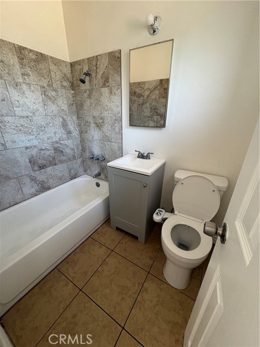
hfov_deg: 85.7
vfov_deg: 102.1
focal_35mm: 14
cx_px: 130
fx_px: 140
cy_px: 174
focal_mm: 2.22
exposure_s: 1/60
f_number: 2.2
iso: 250
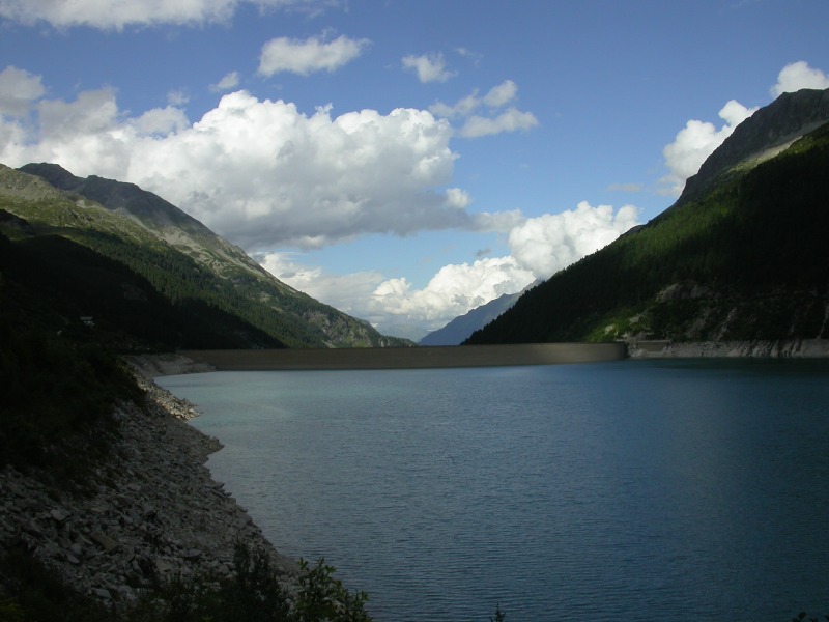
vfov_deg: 37.7
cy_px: 311
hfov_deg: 49.0
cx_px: 414
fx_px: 910
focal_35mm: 38
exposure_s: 1/412
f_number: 7.5
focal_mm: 7.85
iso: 100
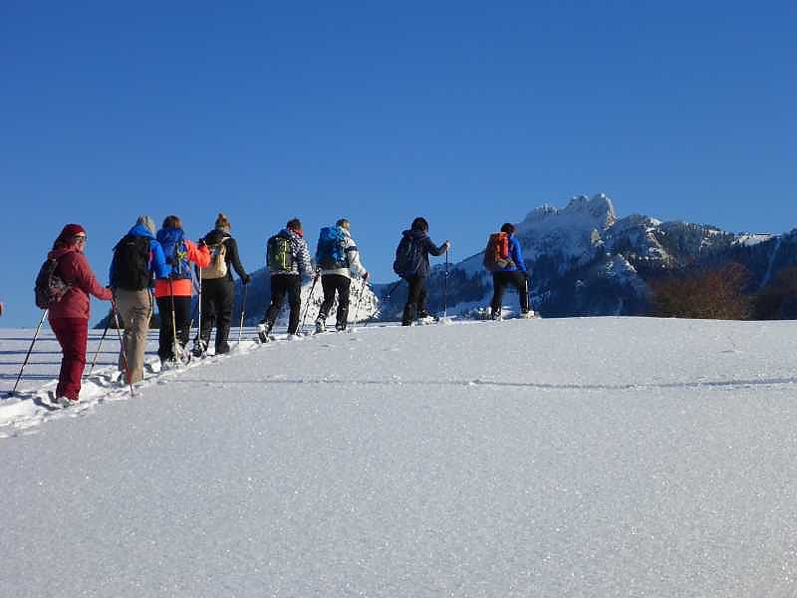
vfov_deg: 19.4
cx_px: 398
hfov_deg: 25.7
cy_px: 299
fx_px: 1750
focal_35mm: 76
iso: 100
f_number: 5.5
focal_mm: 13.4
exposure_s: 1/800
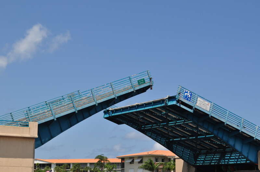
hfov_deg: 24.7
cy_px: 86
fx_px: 595
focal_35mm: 82
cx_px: 130
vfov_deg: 16.5
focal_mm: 55
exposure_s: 1/640
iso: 320
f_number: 13
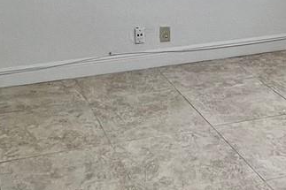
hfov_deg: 30.1
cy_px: -4
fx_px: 532
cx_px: 153
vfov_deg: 19.6
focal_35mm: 67
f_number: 1.8
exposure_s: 1/120
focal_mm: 1.57
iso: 100
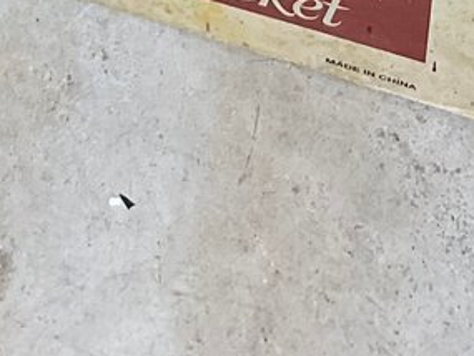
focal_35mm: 154
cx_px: 84
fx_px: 2110
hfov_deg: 12.8
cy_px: -578
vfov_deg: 8.6
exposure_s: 1/60
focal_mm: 3
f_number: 1.8
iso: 40
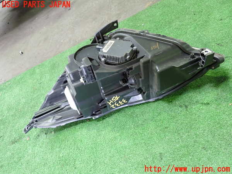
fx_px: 201
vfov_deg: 46.8
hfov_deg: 60.0
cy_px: 87
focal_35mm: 30
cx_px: 116
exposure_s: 1/30
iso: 500
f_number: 2.3
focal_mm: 5.4
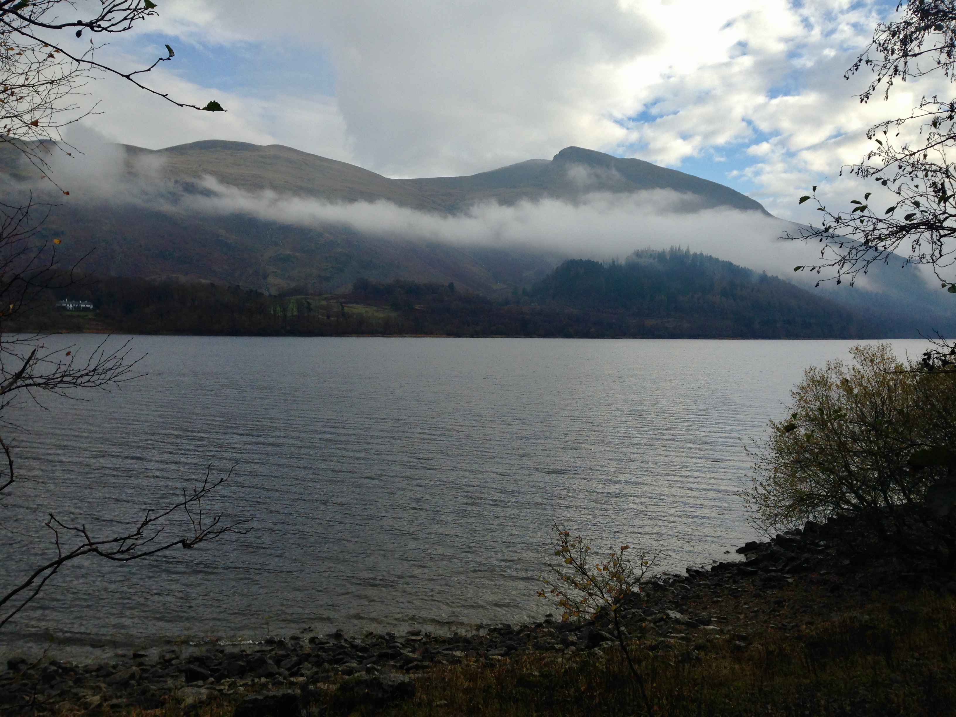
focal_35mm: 33
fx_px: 911
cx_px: 478
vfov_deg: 42.9
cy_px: 358
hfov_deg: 55.4
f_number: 2.4
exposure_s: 1/1130
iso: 50
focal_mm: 4.12
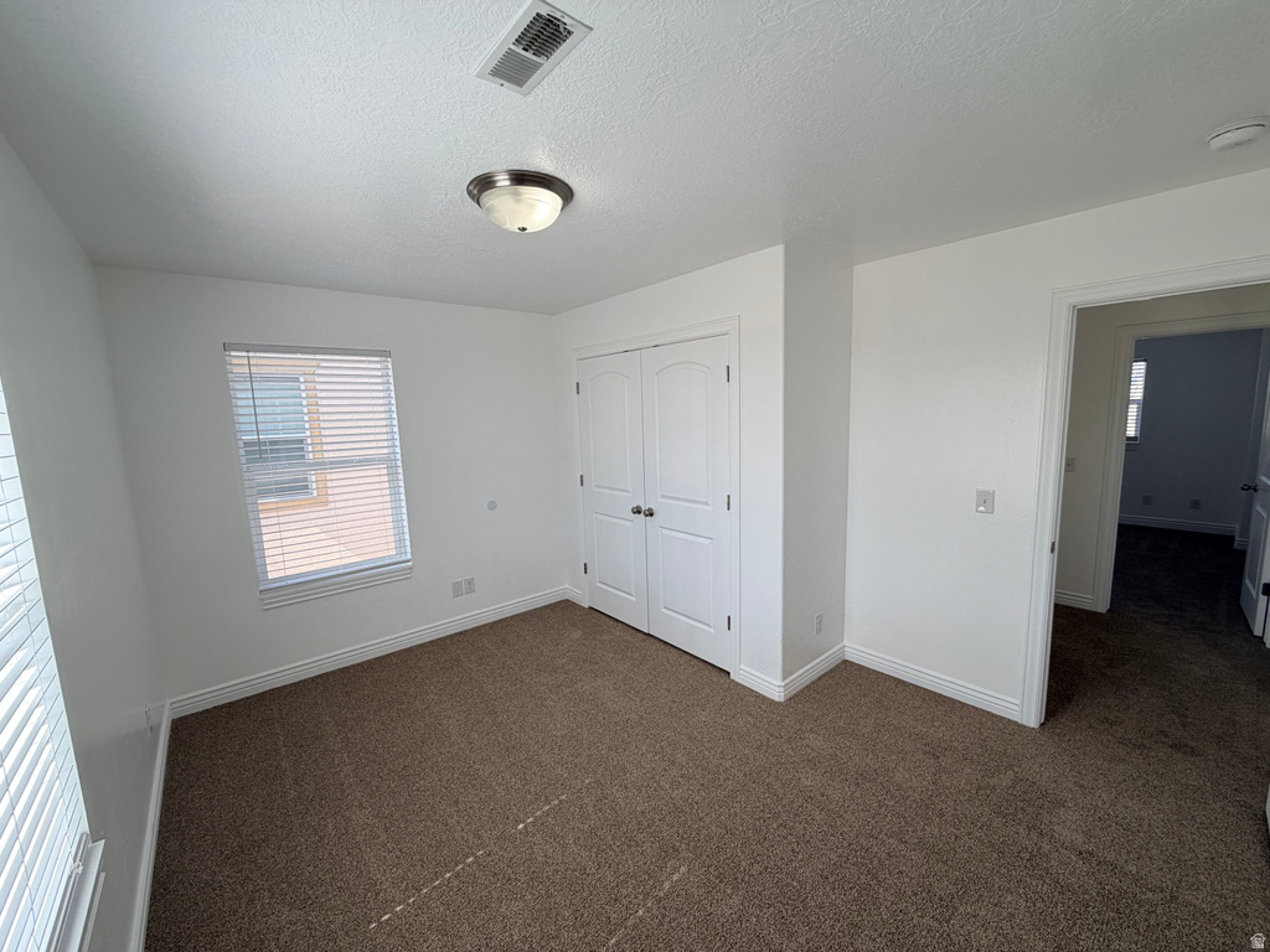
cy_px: 476
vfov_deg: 85.7
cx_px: 635
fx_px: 514
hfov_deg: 102.1
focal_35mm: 14
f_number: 2.2
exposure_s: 1/228
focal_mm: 2.22
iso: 40
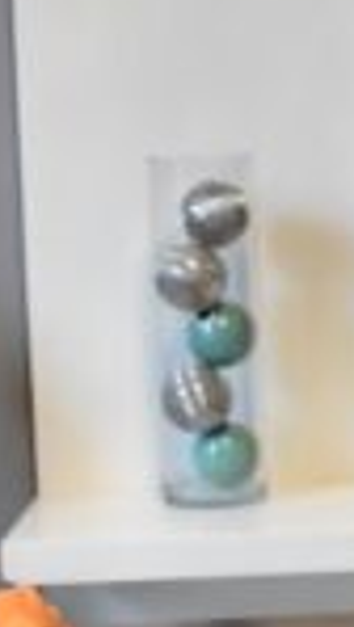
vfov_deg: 9.7
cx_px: 1155
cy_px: 269
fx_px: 3698
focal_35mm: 222
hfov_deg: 5.1
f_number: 5
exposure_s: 1/100
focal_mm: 22
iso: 4000
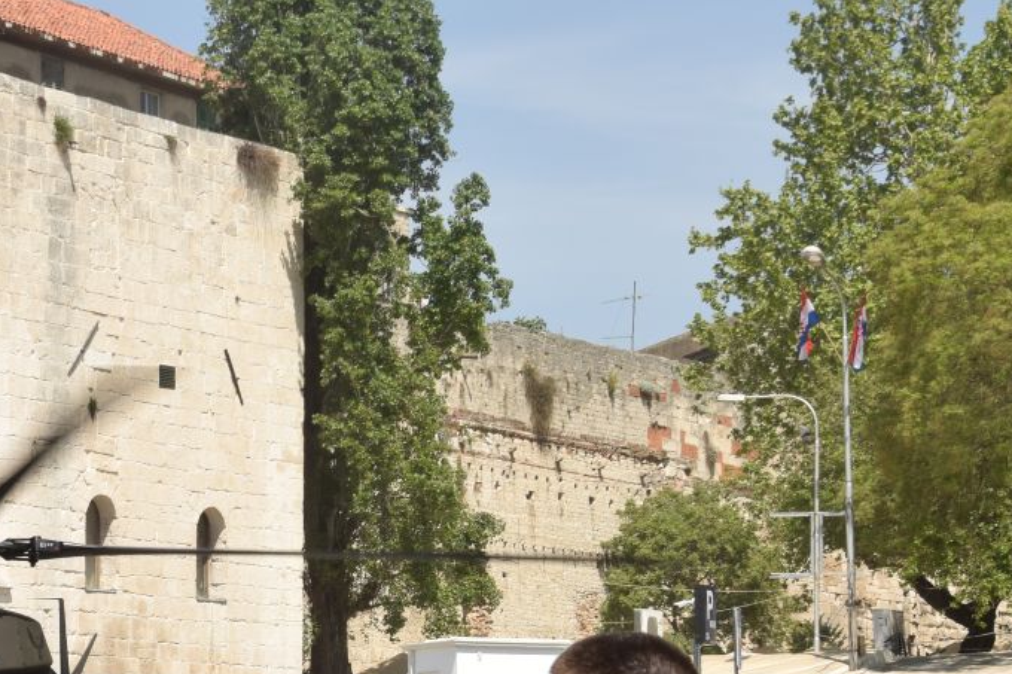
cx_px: 158
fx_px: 3176
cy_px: 483
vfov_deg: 12.1
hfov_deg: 17.9
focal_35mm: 113
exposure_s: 1/320
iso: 100
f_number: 9
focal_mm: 32
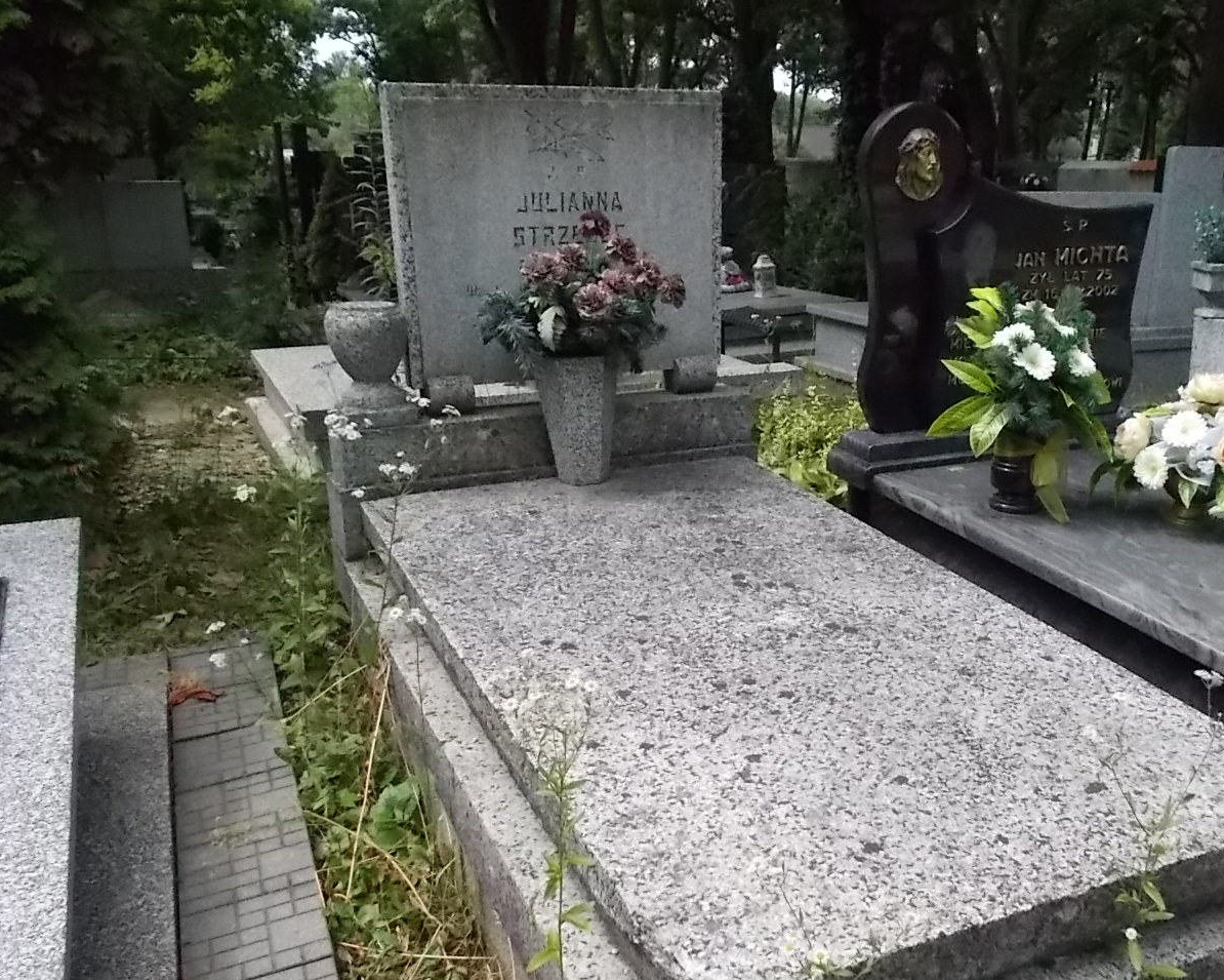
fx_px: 1232
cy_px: 592
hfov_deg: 52.3
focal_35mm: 34
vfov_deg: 43.1
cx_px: 760
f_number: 8
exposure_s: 1/400
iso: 400
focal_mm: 4.6
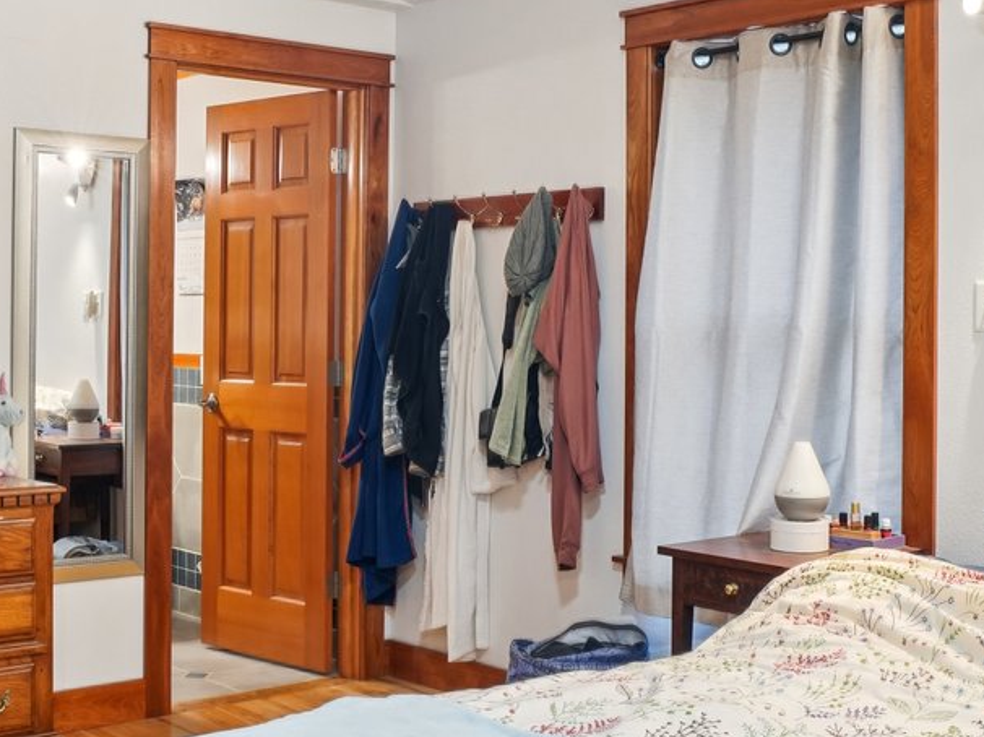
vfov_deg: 28.0
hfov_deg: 36.8
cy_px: 316
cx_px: 541
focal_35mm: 52
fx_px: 1478
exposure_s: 1/5
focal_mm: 16
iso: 400
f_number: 8
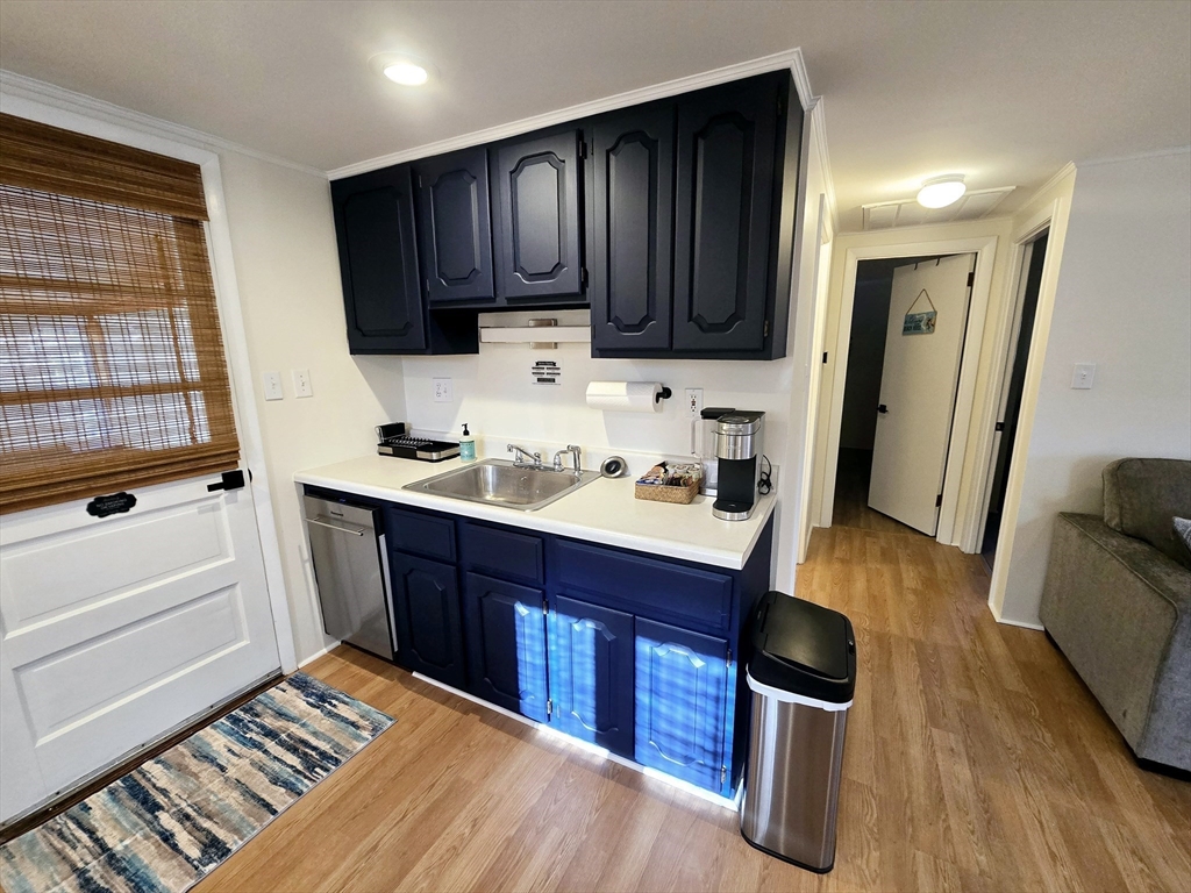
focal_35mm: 13
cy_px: 446
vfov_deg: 89.9
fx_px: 447
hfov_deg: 106.2
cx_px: 596
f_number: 2.2
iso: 200
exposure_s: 1/56.2
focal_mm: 2.2
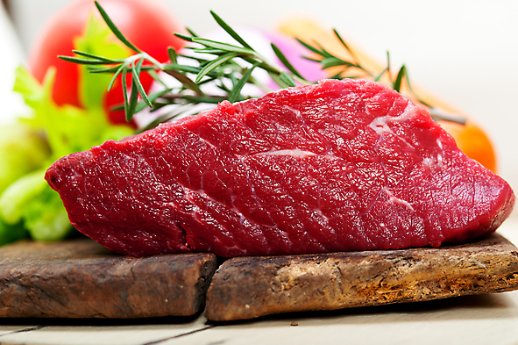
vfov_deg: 12.8
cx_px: 262
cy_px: 172
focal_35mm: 107
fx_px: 1538
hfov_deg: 19.1
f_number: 7.1
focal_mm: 105
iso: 200
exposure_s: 1/200
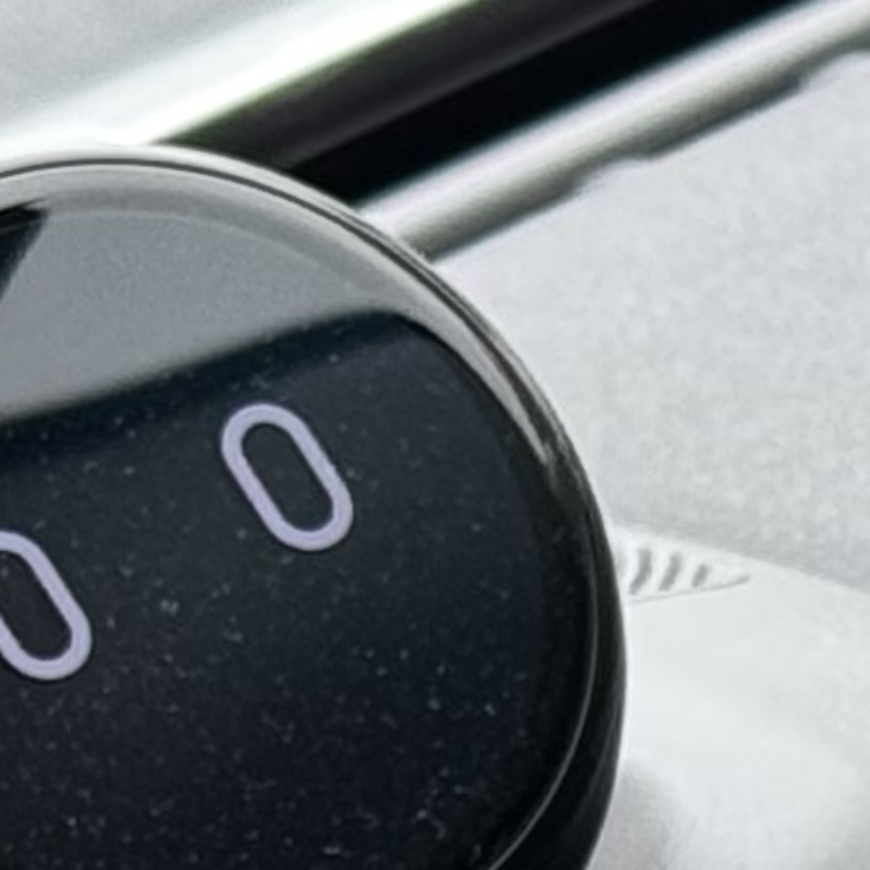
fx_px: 10094
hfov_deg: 4.8
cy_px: 2687
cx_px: 2269
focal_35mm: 355
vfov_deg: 4.7
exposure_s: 1/131
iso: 64
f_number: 1.78
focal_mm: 6.76
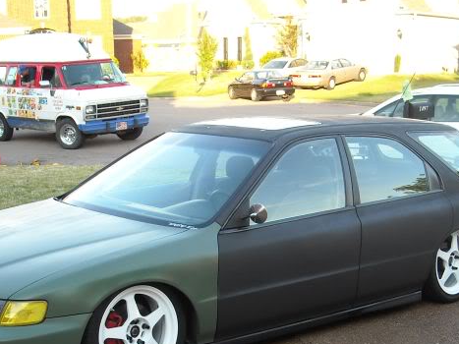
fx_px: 795
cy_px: 275
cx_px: 189
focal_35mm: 60
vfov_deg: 24.0
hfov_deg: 32.1
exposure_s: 1/88
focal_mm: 5.7
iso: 64
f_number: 2.8
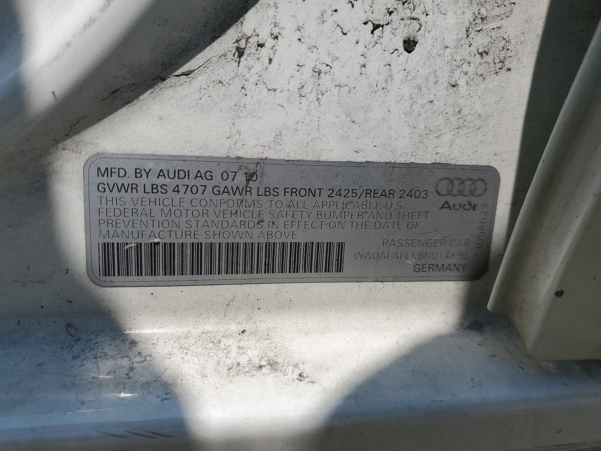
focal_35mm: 26
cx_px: 300
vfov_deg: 53.1
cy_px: 226
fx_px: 451
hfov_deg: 67.3
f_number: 1.5
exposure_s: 1/5000
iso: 50
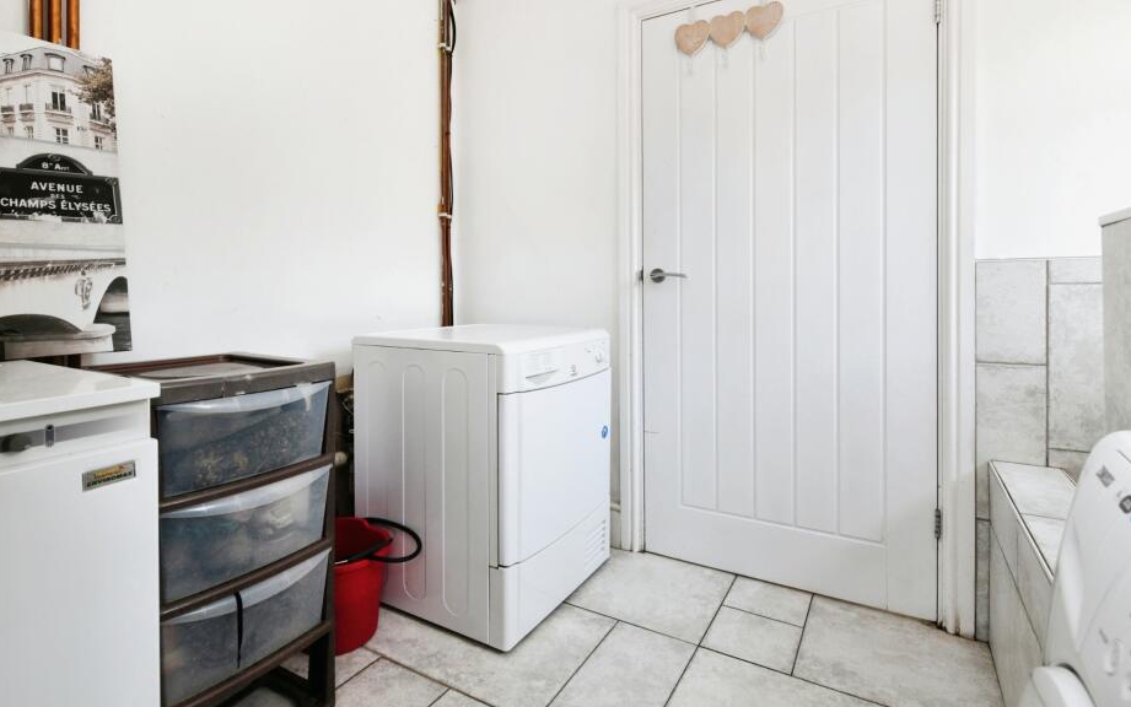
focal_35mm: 17
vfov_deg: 67.9
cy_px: 321
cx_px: 604
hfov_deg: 94.2
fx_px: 524
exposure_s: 1/60
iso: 400
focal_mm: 15
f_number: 9
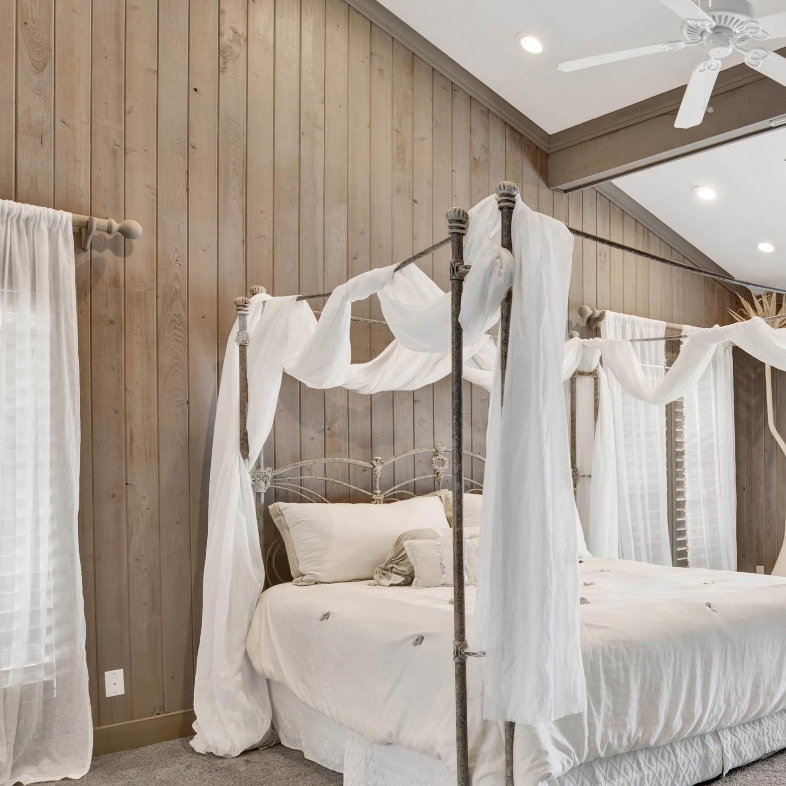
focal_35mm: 30
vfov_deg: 53.8
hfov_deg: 46.6
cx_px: 757
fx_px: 771
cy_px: 457
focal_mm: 18
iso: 200
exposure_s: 1/8
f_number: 11
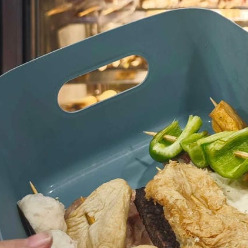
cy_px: -11
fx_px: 624
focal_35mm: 77
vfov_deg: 21.5
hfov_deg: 21.0
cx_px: 294
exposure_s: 1/60.1
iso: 400
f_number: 2
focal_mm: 8.72
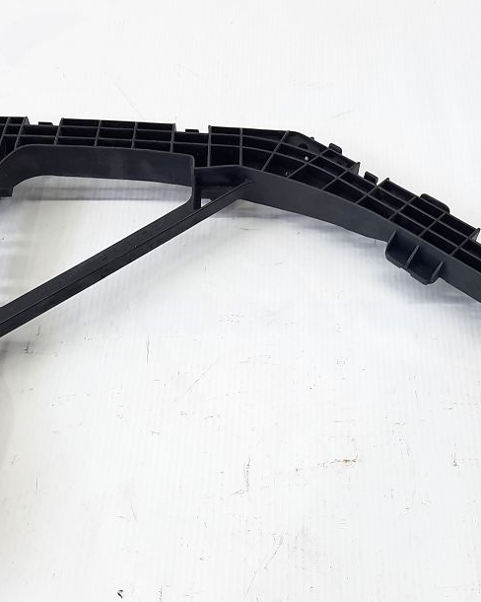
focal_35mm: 48
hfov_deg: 31.3
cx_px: 304
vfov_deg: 38.7
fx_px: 854
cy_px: 342
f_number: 2
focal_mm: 4.6
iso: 64
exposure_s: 1/50
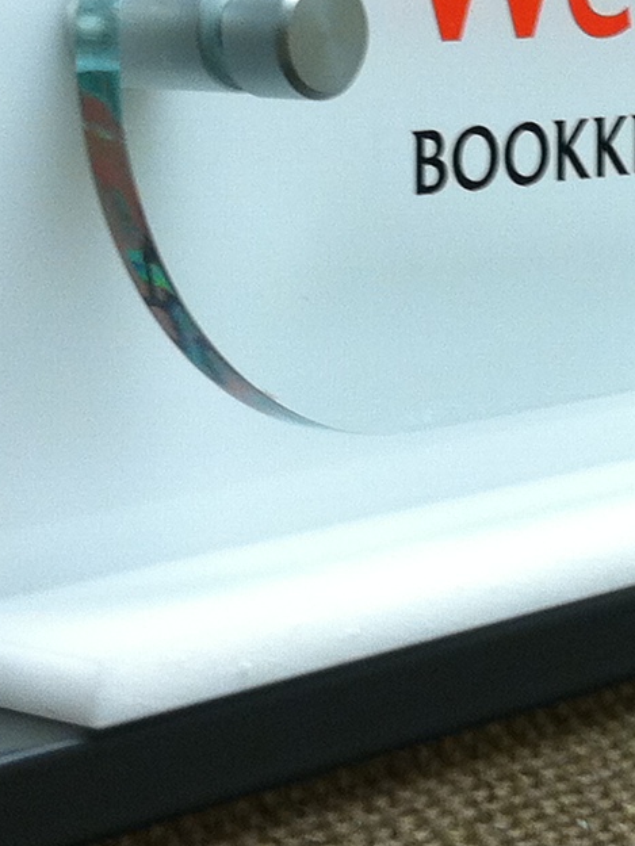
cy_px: 0
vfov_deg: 13.4
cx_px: 630
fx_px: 3545
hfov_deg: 10.2
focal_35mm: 145
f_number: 2.8
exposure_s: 1/20
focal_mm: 3.85
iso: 80
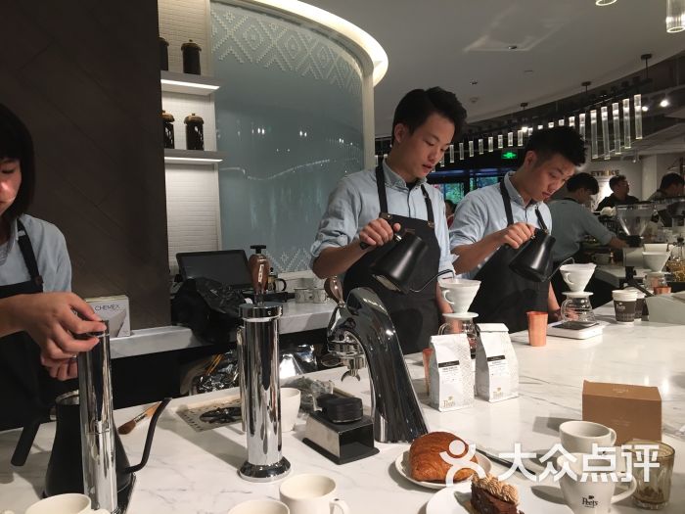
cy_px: 257
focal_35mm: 29
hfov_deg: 61.7
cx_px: 342
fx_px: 574
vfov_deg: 48.2
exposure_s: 1/33
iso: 40
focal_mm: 4.15
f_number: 2.2
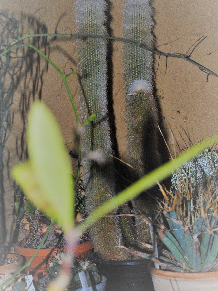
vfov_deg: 29.8
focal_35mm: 65
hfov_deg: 22.6
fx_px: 546
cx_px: 109
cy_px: 129
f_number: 5.3
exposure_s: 1/60
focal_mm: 40
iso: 200
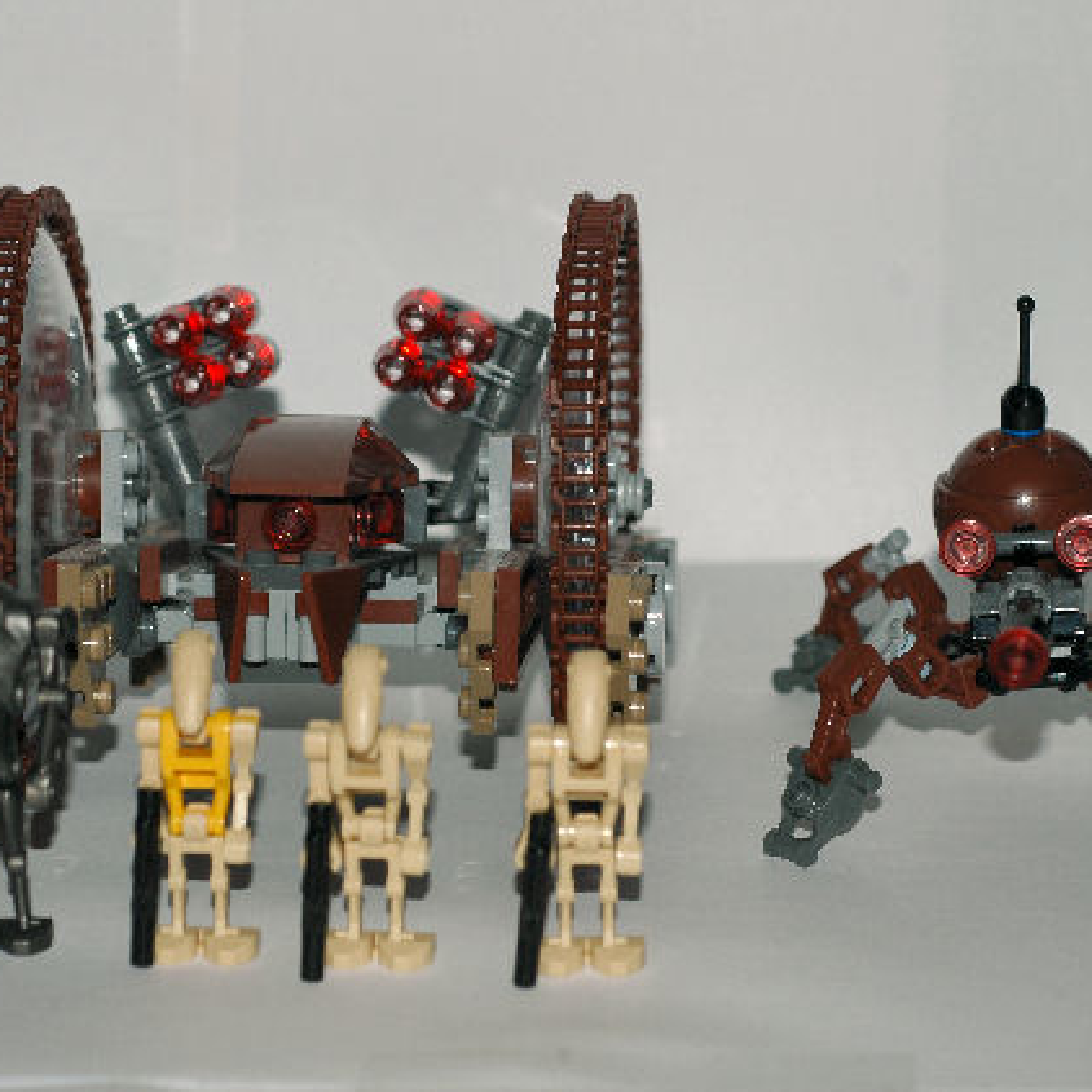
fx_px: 4140
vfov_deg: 15.0
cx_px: 562
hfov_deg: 15.0
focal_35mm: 116
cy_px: 543
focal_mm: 60
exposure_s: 1/125
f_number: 6.3
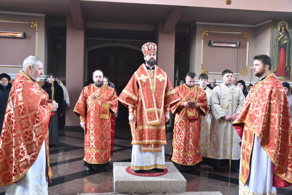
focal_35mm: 40
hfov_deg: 47.9
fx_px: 329
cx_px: 146
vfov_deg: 33.0
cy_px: 98
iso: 1400
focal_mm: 27
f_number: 3.8
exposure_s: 1/40
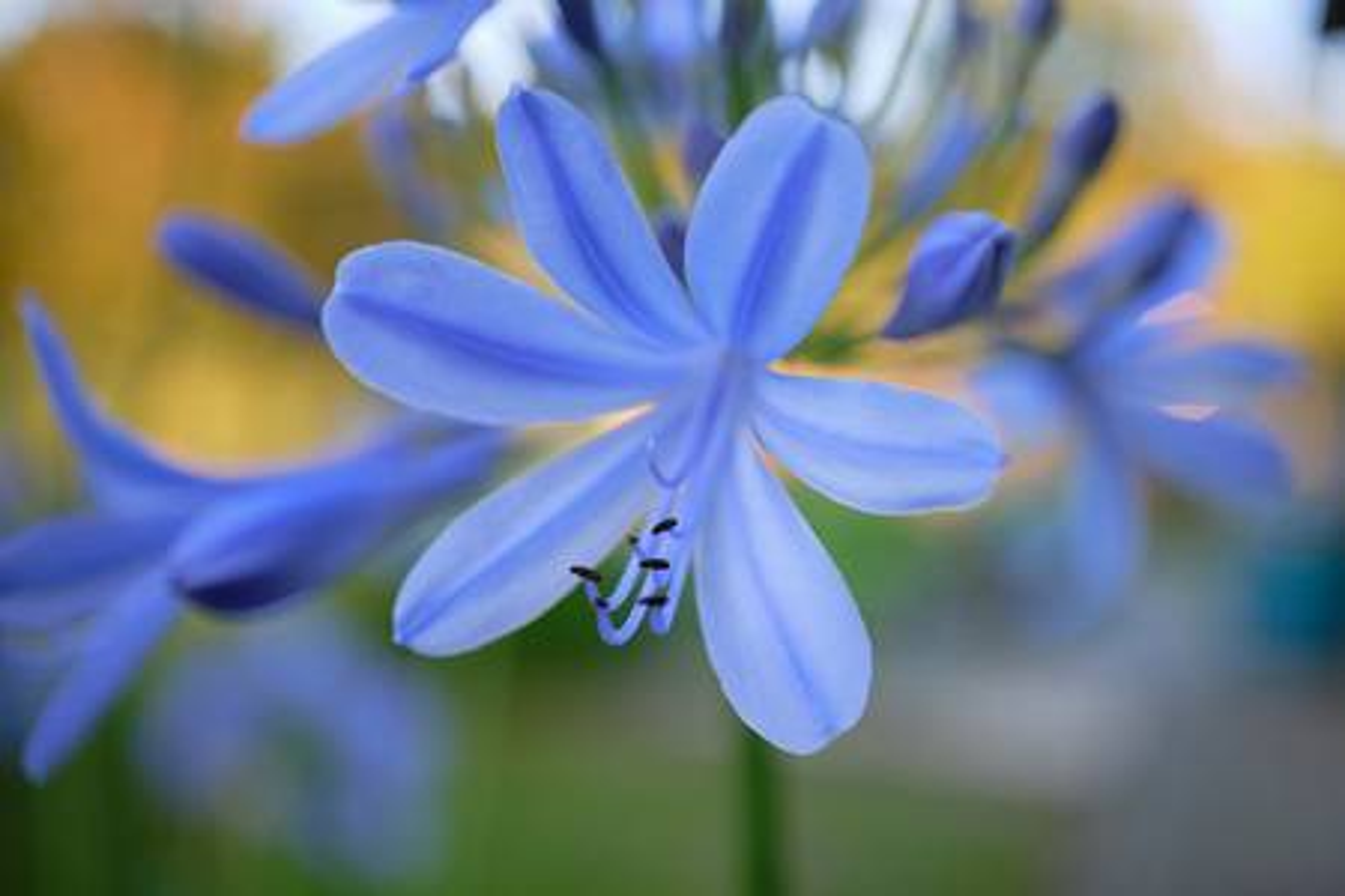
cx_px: 672
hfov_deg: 43.6
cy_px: 448
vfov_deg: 29.9
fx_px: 1681
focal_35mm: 45
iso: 160
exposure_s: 1/110
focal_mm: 30
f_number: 2.8
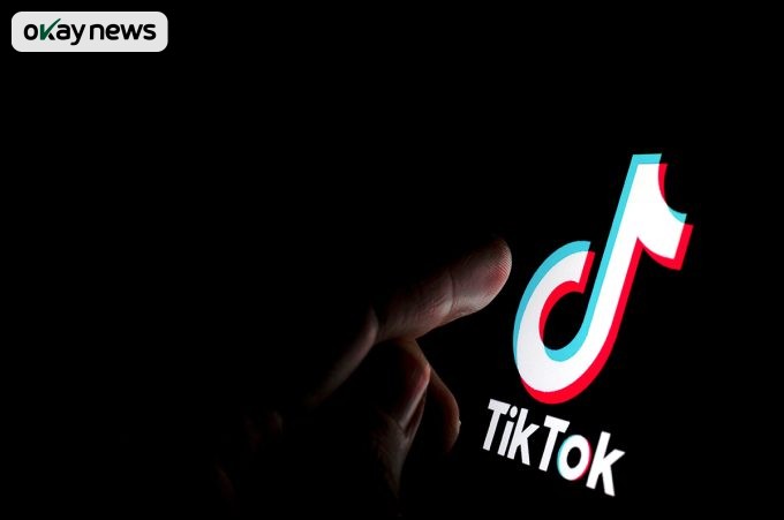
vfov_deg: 25.7
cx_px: 392
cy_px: 260
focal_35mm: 52
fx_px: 1141
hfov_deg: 37.9
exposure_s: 1/30
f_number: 7.1
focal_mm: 35
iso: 360
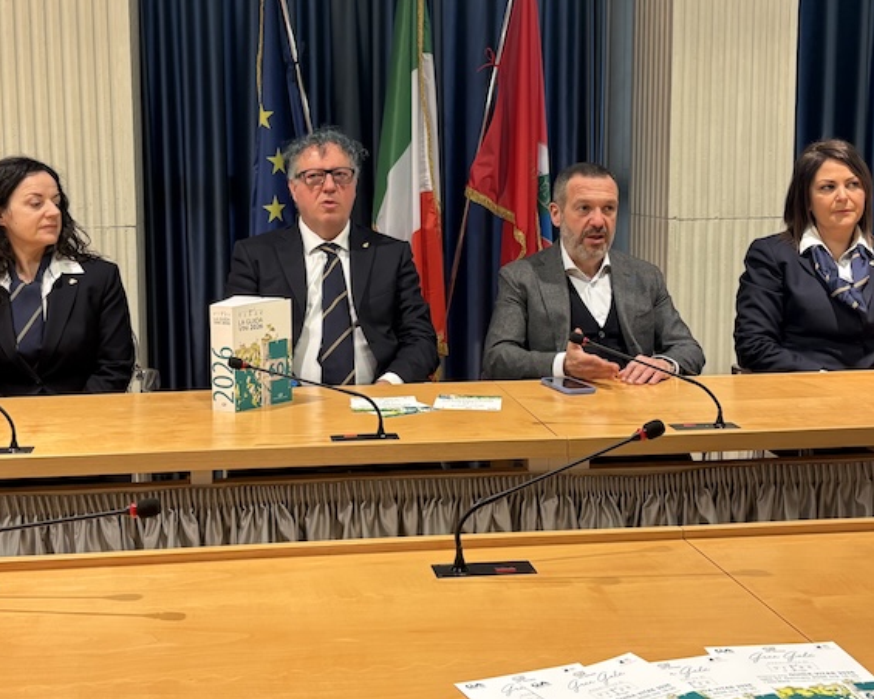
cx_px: 359
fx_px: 1190
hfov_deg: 40.2
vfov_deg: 32.7
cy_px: 285
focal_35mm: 46
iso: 125
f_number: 1.6
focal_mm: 5.96
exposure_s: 1/50
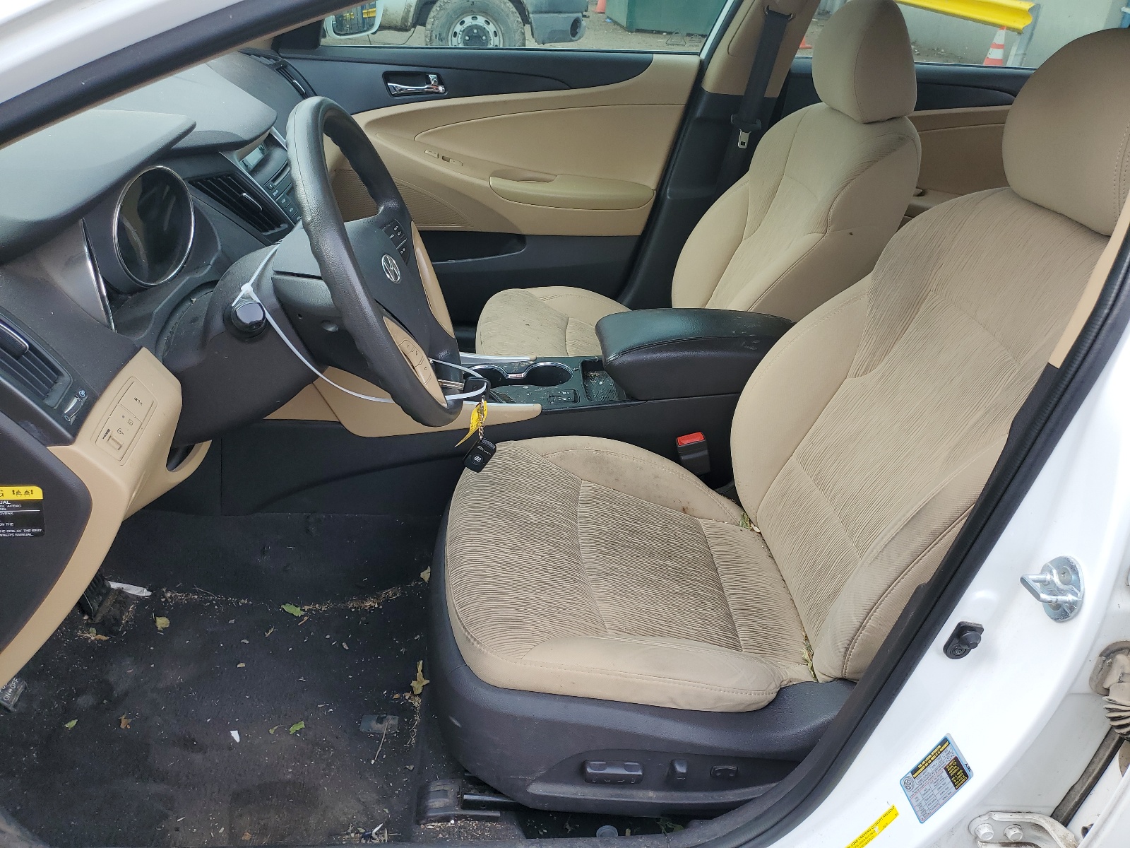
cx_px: 565
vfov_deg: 53.1
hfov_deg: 67.3
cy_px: 424
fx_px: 849
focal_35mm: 26
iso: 50
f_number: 1.5
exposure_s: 1/385
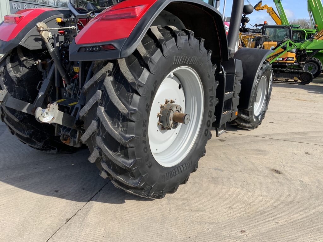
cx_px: 162
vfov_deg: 48.2
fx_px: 271
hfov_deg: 61.7
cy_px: 121
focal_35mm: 29
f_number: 1.8
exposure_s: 1/978
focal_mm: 3
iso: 16
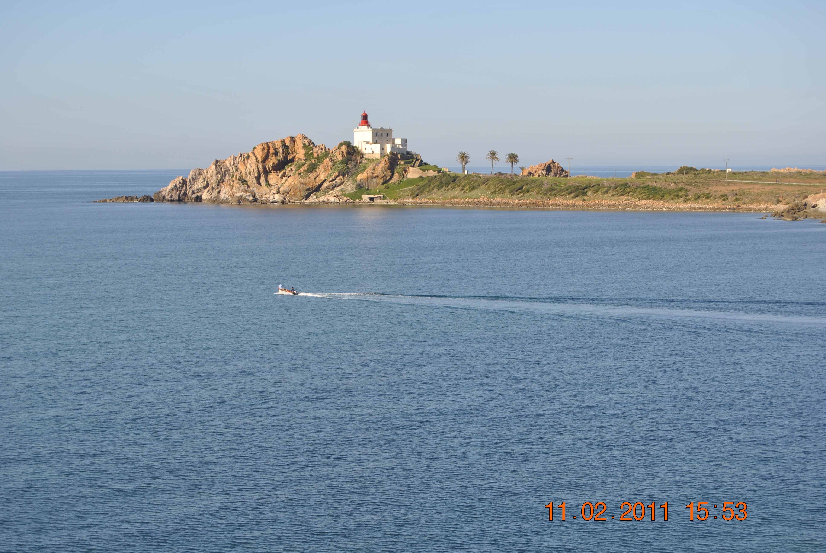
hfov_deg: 24.6
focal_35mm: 82
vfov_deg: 16.6
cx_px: 413
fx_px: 1895
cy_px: 276
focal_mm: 55
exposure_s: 1/250
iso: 100
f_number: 8
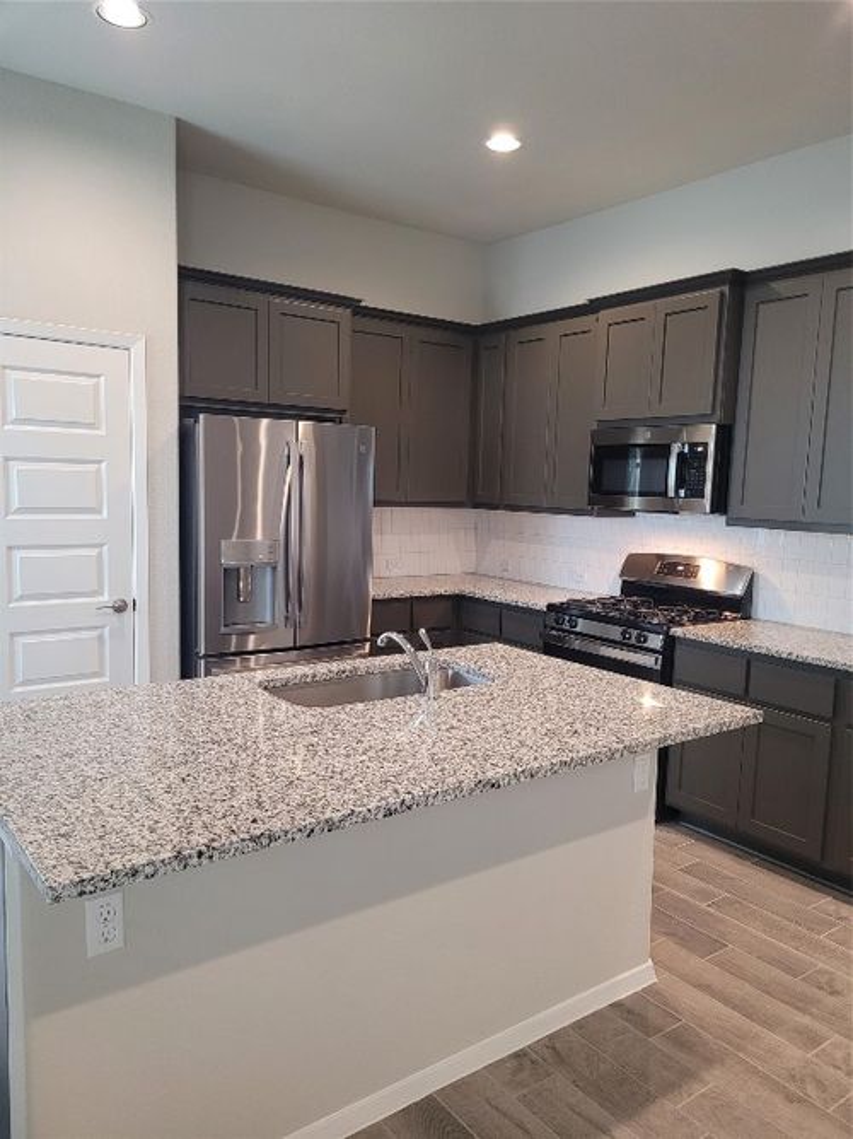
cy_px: 570
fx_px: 855
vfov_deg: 67.3
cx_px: 426
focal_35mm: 26
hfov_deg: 53.0
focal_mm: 5.4
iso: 320
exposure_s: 1/40
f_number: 1.8
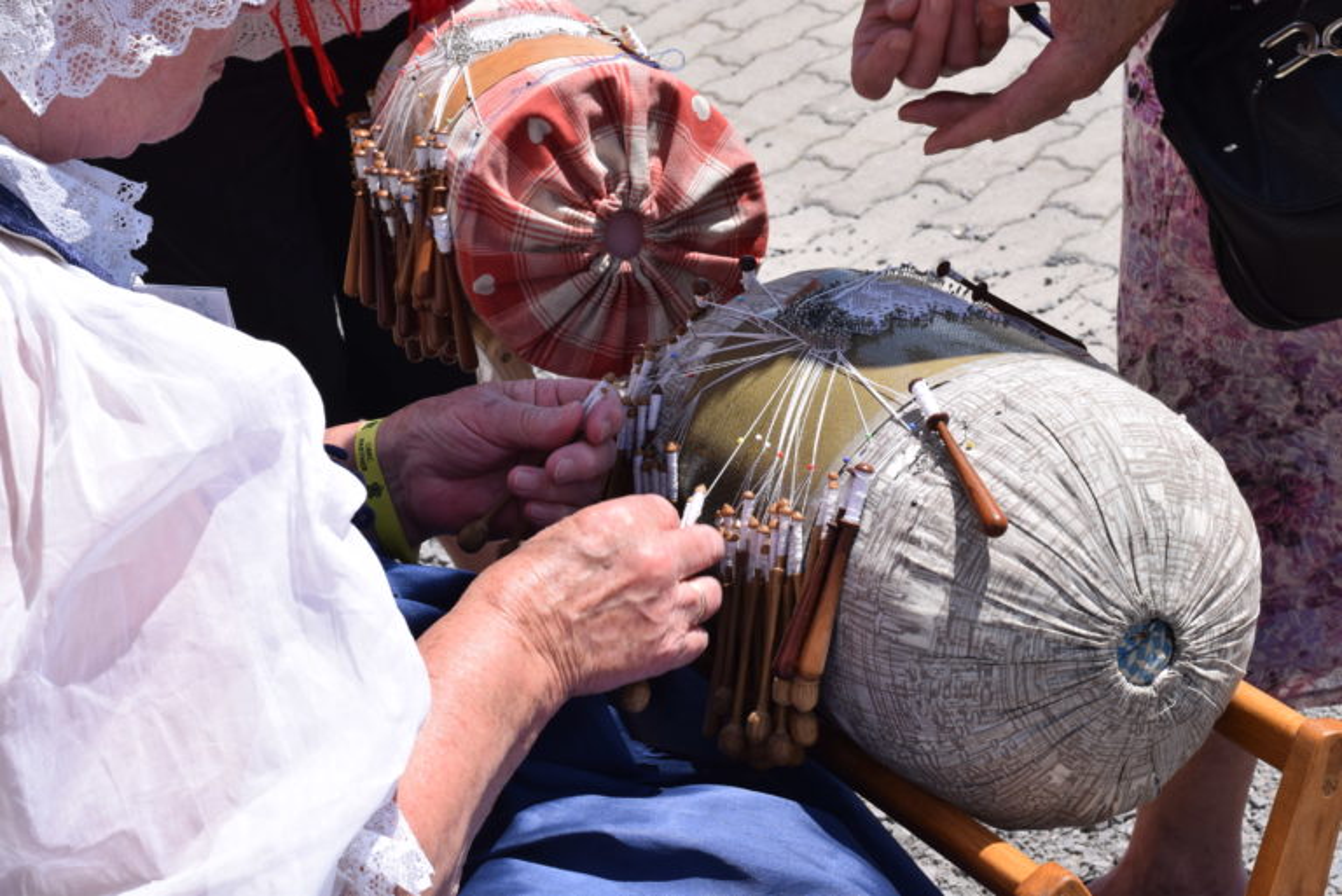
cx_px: 671
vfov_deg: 18.2
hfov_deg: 27.0
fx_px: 2797
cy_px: 448
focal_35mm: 75
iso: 100
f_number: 13
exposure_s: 1/100
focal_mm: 50
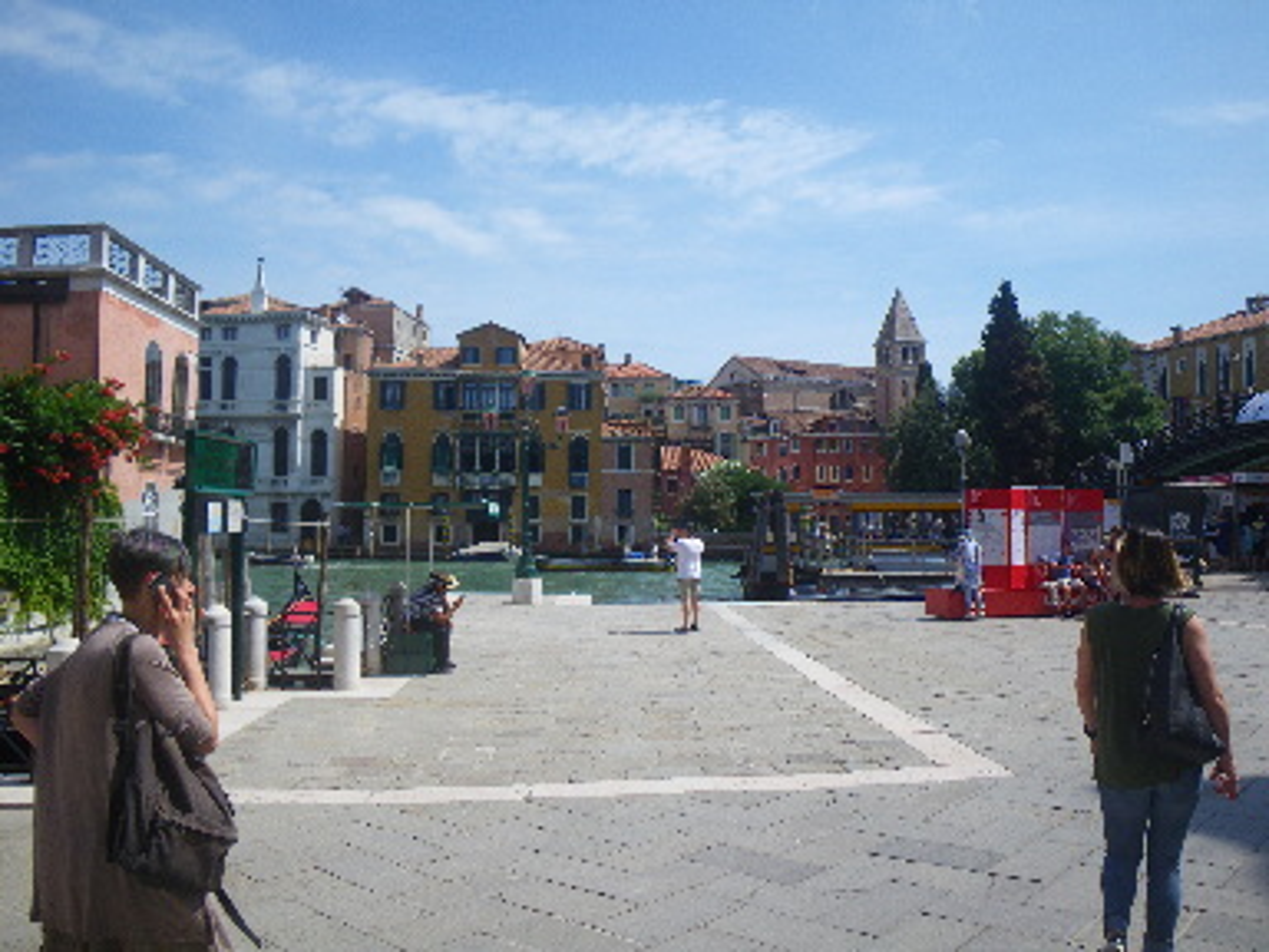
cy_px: 476
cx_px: 634
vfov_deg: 49.7
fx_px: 1026
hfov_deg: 63.4
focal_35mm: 28
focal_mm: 5
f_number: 4.2
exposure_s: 1/400
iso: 50
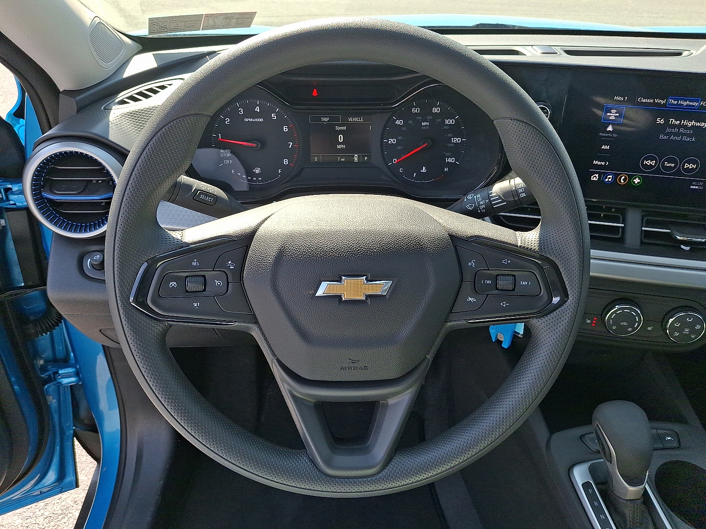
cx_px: 353
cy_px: 264
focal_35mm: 25
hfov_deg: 69.4
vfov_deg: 54.9
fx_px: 510
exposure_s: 1/500
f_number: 1.8
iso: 30
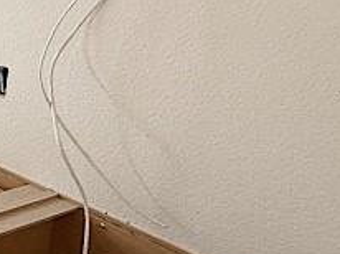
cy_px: 54
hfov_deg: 23.8
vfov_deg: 28.0
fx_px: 500
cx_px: -236
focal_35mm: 51
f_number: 2.2
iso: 64
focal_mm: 2.22
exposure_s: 1/349
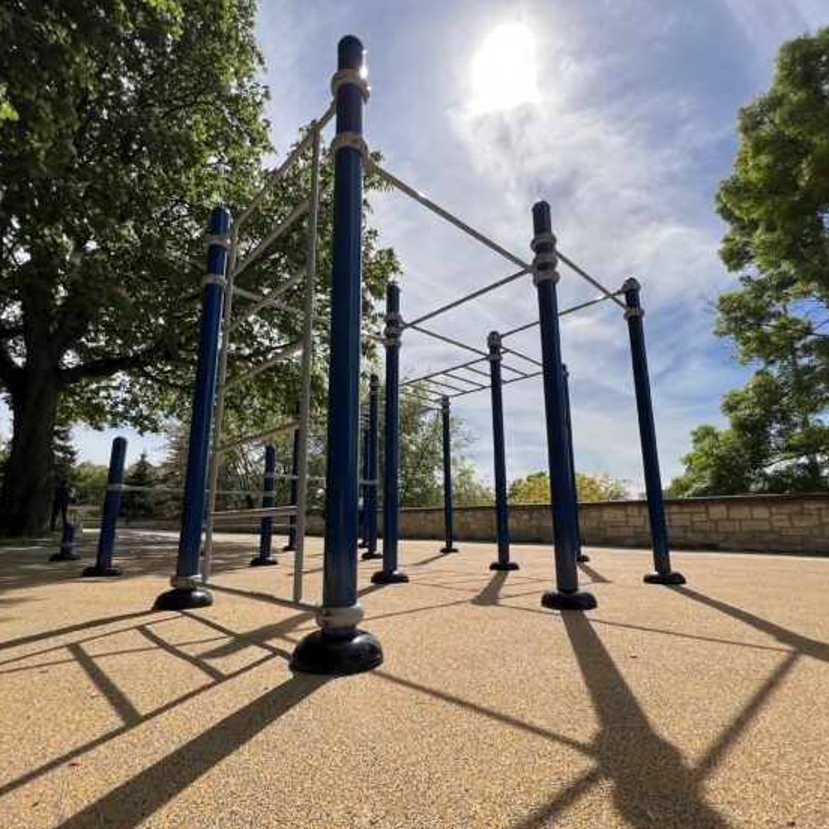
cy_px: 430
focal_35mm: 16
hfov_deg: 87.4
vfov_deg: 87.4
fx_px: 434
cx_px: 419
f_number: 1.8
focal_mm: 1.57
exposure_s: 1/3650
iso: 32
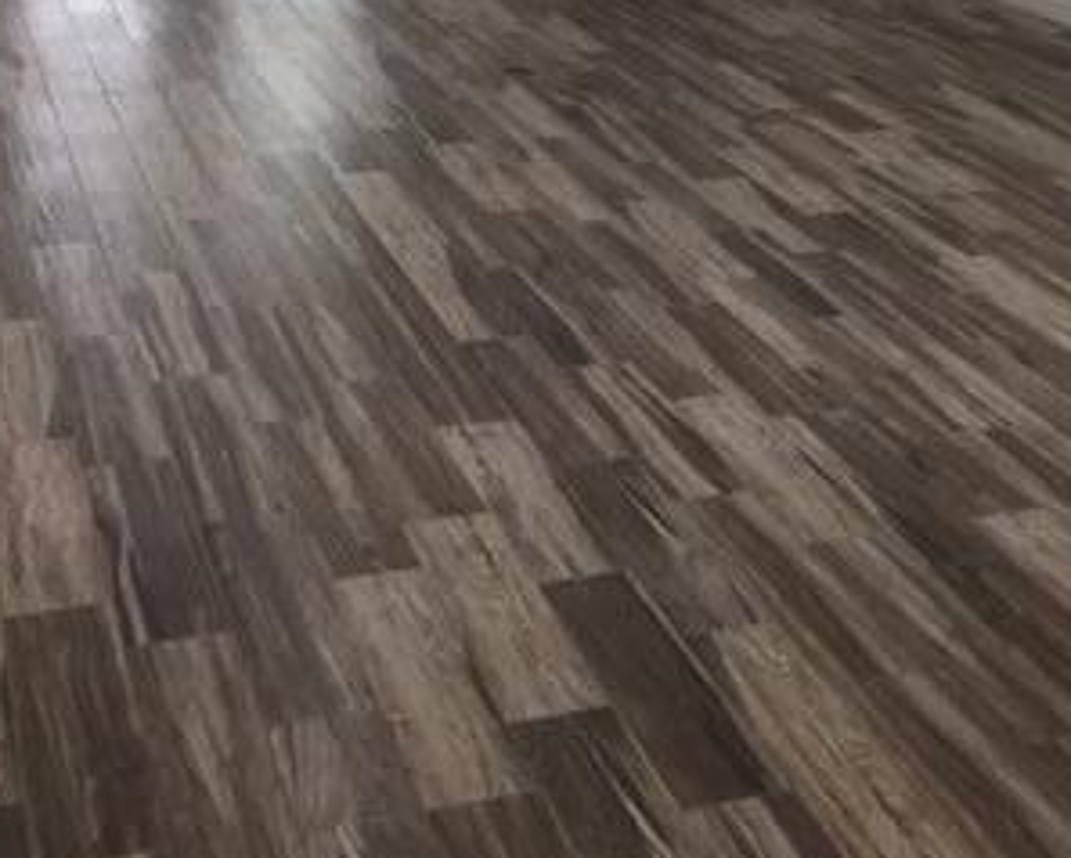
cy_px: 47
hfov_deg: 30.7
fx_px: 1935
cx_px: 703
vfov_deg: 24.1
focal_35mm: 61
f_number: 2.2
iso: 80
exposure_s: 1/15
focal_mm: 4.15
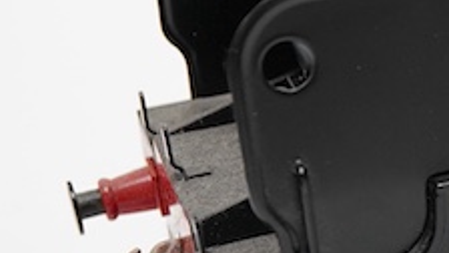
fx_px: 2250
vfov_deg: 6.4
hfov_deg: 10.8
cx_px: 764
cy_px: 54
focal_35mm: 189
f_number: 9
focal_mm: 30
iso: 1250
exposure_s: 1/125
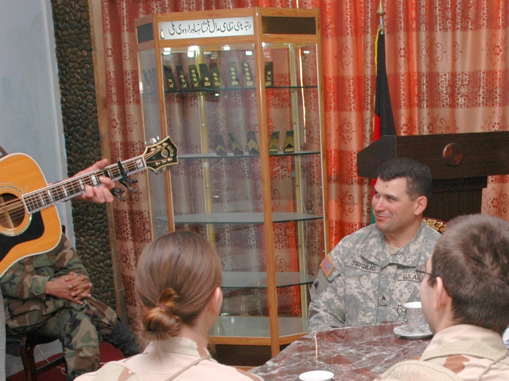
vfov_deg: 22.3
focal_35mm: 64
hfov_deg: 29.3
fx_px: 945
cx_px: 429
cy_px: 342
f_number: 2.8
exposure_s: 1/100
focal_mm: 17
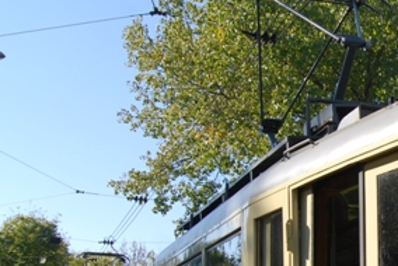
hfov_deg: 24.8
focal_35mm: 76
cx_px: 434
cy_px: 217
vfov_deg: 17.8
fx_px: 841
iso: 100
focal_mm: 18
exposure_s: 1/160
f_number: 7.1
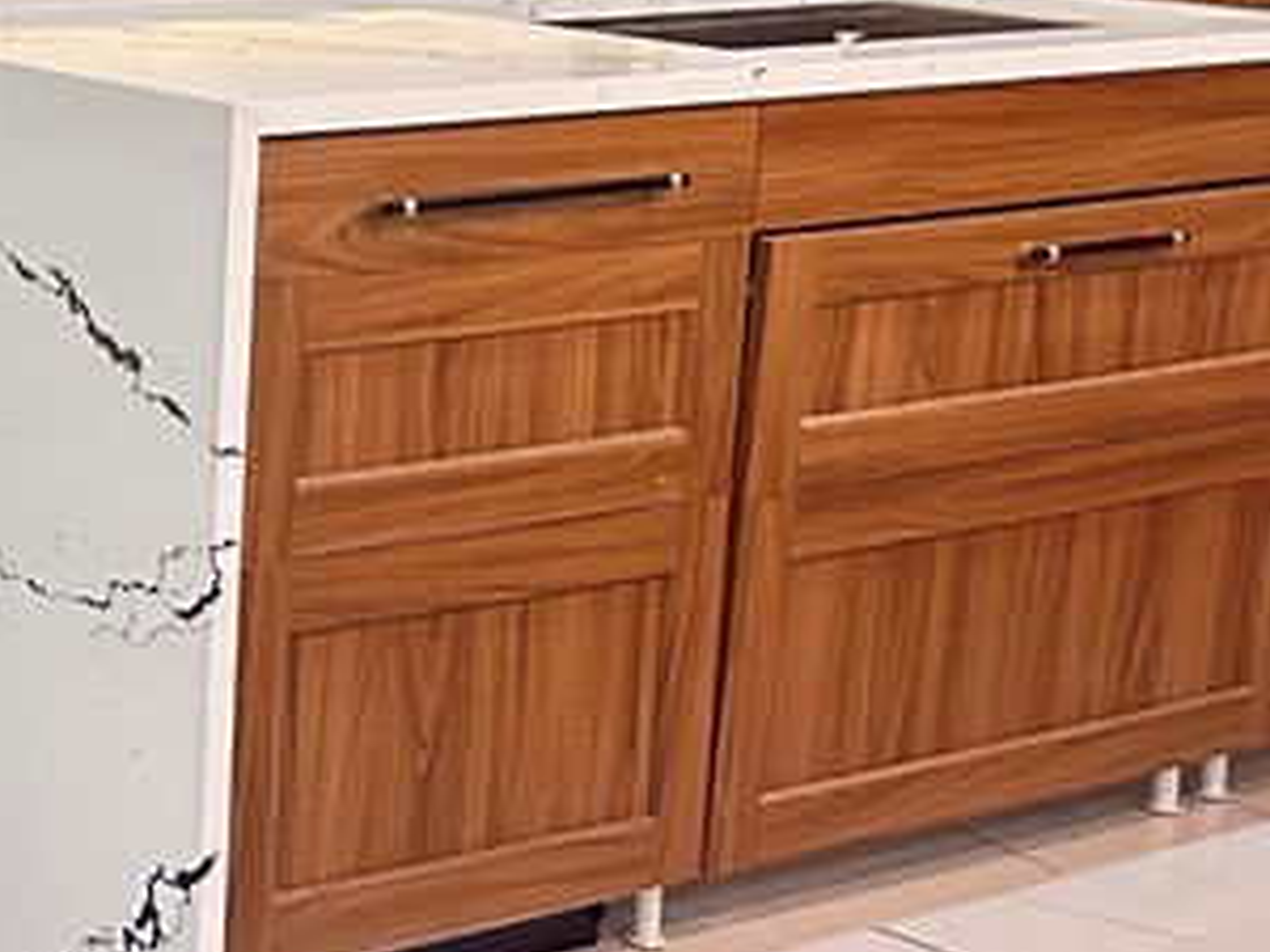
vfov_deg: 17.6
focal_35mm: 82
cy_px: 38
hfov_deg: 20.2
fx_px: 3008
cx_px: -690
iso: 640
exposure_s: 1/60
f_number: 1.78
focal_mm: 6.86
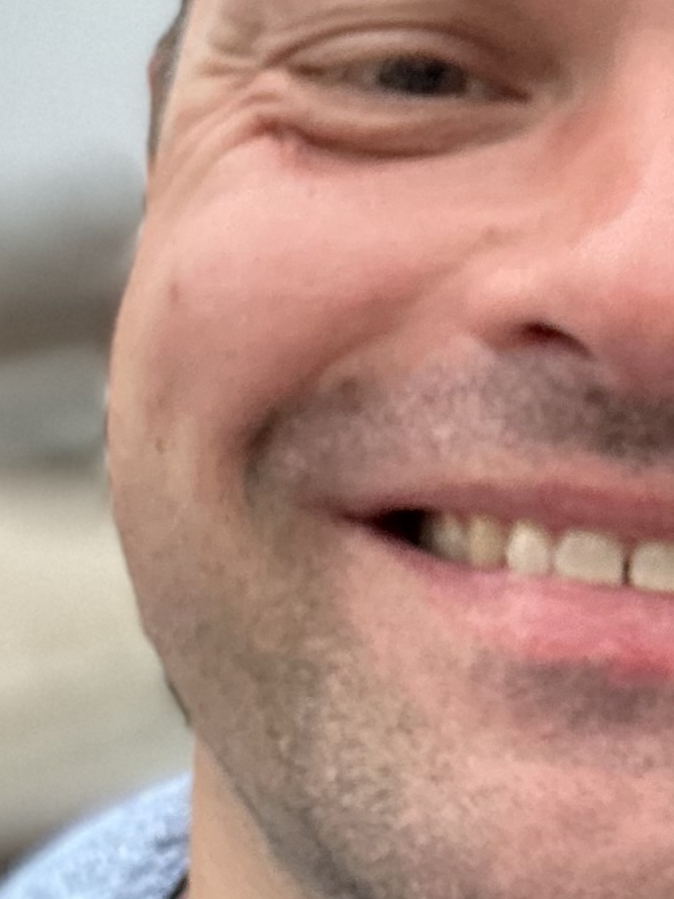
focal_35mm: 102
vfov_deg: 19.3
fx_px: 2648
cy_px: 499
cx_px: 954
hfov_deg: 13.8
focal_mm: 2.69
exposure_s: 1/25
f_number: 1.9
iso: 500
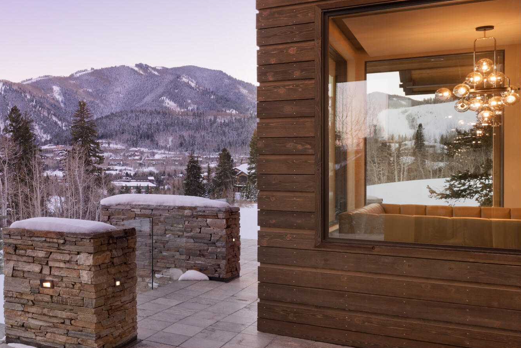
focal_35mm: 43
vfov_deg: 31.2
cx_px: -50
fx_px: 622
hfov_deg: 38.0
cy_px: 173
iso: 320
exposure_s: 1/80
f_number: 7.1
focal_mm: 19
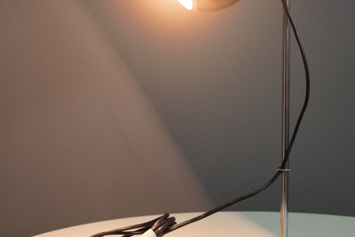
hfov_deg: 24.3
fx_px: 818
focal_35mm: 83
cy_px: 61
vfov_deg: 16.4
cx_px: 251
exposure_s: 1/125
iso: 1600
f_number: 4
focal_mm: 28.13
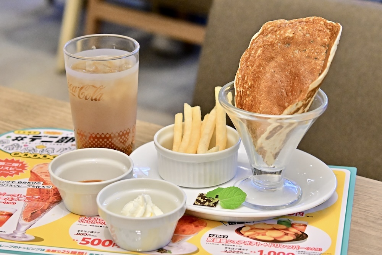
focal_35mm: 90
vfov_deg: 15.2
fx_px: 955
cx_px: 191
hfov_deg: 22.6
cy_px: 128
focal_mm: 60
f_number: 5
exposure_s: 1/250
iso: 4000
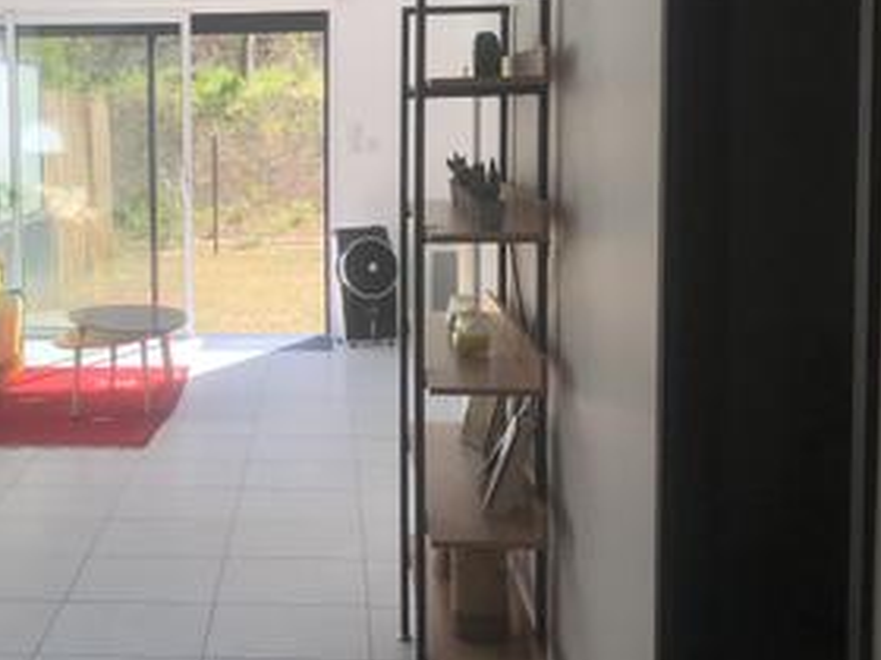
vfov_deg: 24.3
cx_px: 182
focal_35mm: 60
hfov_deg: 31.4
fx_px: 1527
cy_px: 236
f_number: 1.8
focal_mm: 4
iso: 20
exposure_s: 1/695
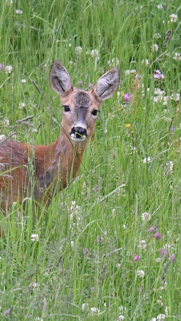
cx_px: 34
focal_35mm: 993
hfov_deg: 1.2
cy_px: 161
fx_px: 8470
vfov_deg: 2.2
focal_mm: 420
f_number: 7.1
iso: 1600
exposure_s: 1/400
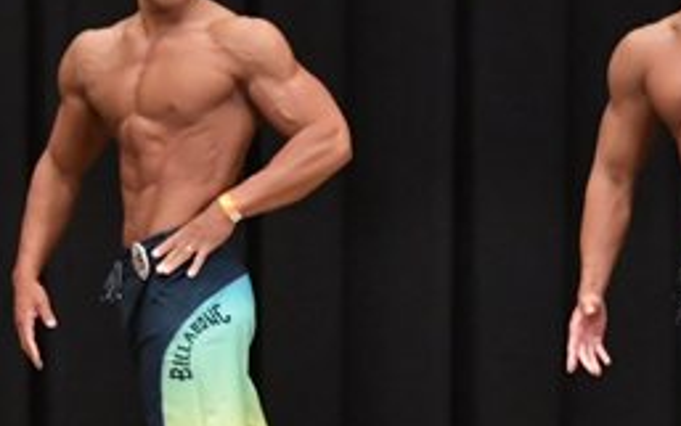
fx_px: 9917
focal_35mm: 534
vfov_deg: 2.5
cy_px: 270
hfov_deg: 3.9
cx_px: 219
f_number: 5.6
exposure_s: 1/400
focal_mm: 116
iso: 6400
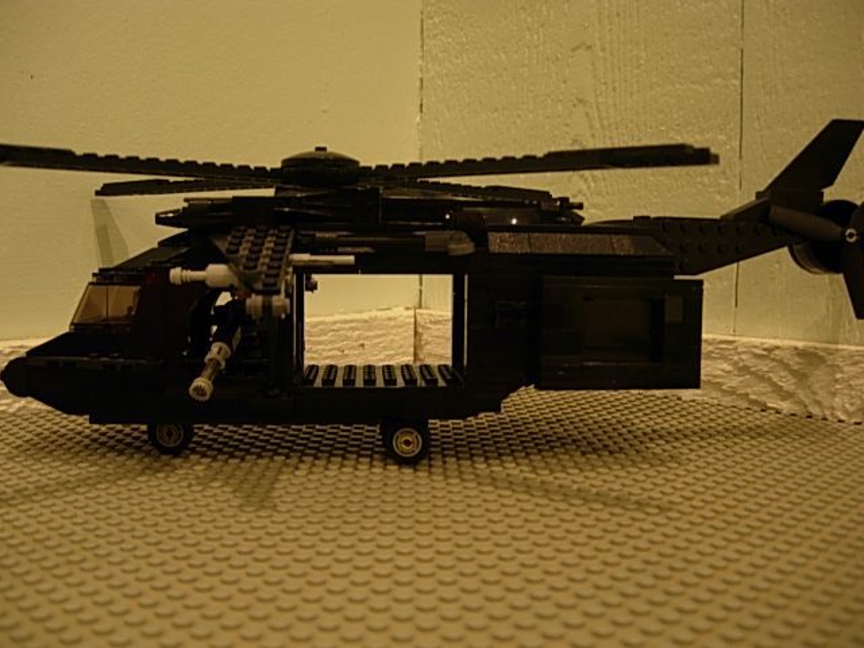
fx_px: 899
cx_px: 432
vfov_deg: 39.7
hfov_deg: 51.4
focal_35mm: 36
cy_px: 324
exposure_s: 1/4
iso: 89
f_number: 2.7
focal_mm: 7.5
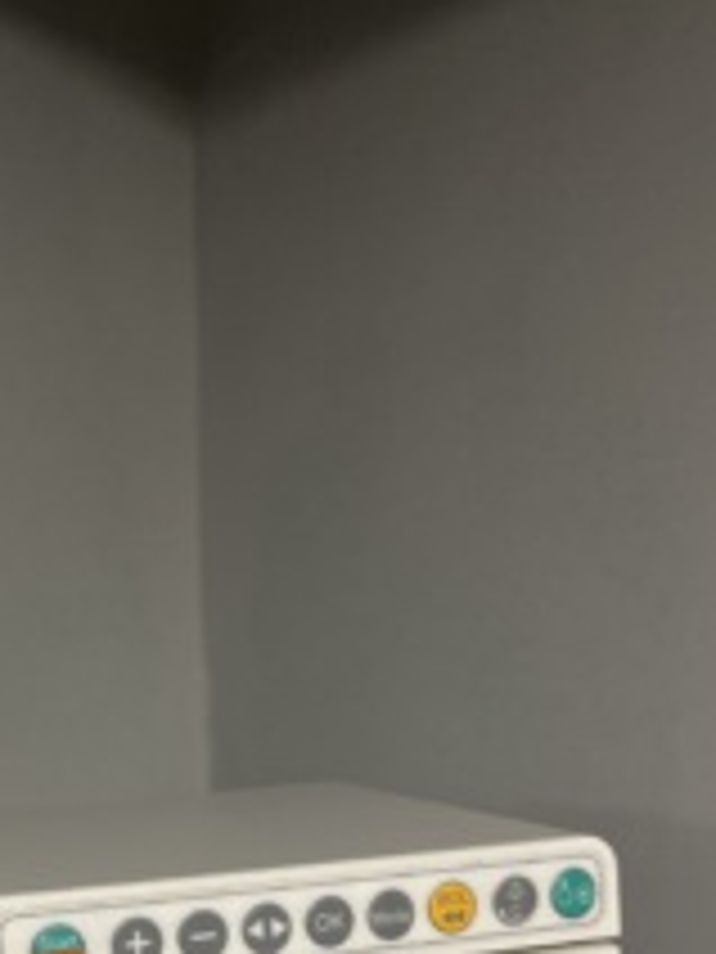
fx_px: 1462
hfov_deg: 26.9
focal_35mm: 53
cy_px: 896
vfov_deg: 33.8
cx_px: 117
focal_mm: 5.1
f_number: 1.6
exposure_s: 1/50
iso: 100
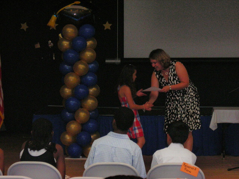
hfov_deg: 17.0
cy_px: 90
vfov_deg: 12.8
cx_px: 120
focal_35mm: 116
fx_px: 801
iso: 175
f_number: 5.3
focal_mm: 19.2
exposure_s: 1/60.1
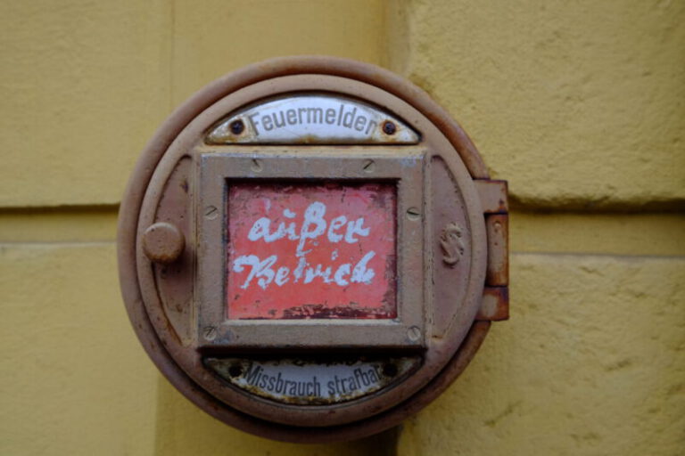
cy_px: 228
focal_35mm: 36
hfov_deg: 53.1
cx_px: 342
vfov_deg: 36.9
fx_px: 685
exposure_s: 1/125
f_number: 5
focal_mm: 24
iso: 200
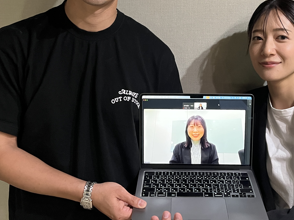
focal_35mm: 46
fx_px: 391
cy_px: 68
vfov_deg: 31.2
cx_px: 172
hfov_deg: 41.1
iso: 640
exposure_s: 1/40
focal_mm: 5.1
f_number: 1.6
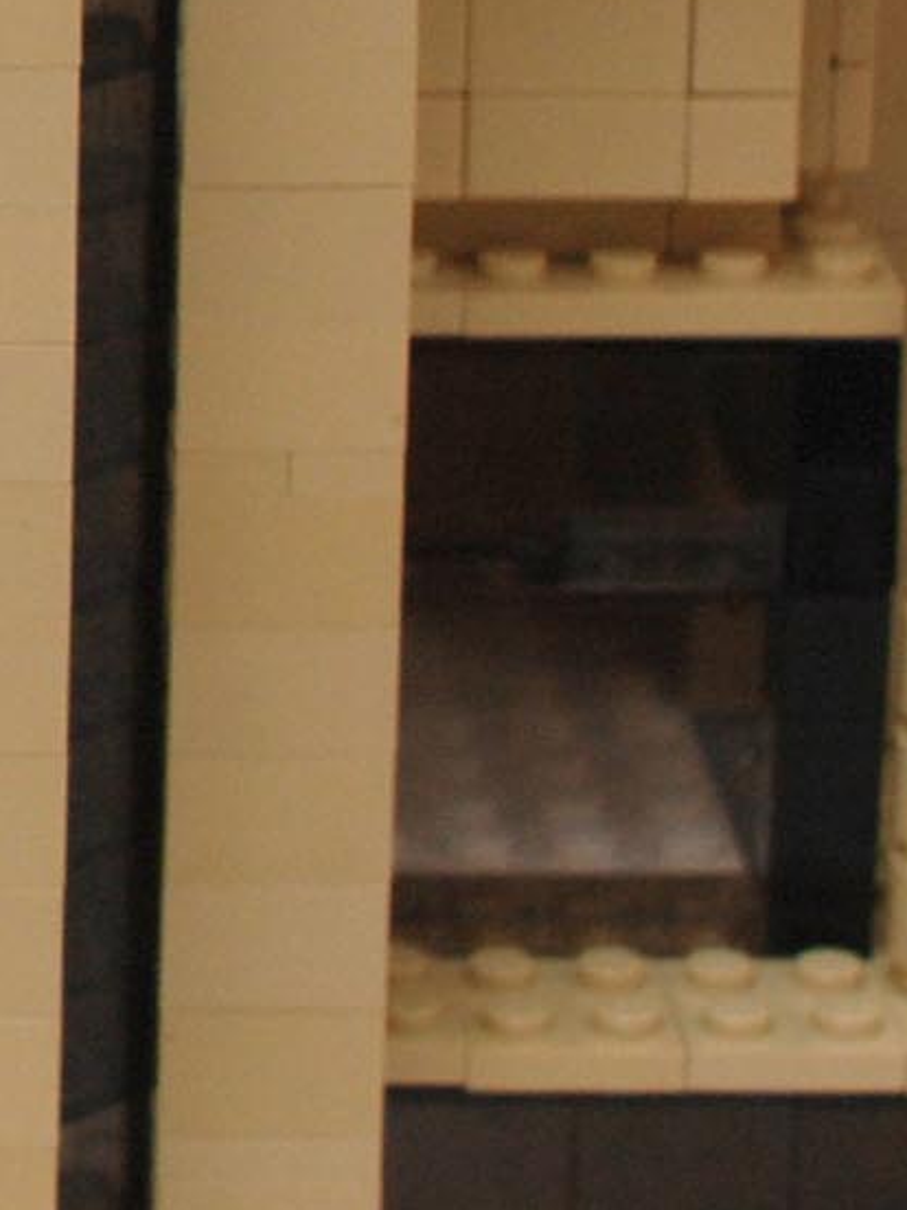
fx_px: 8489
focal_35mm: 243
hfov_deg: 5.9
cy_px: -467
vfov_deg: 8.0
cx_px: -1229
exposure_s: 1/60
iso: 200
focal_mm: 24
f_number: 5.6
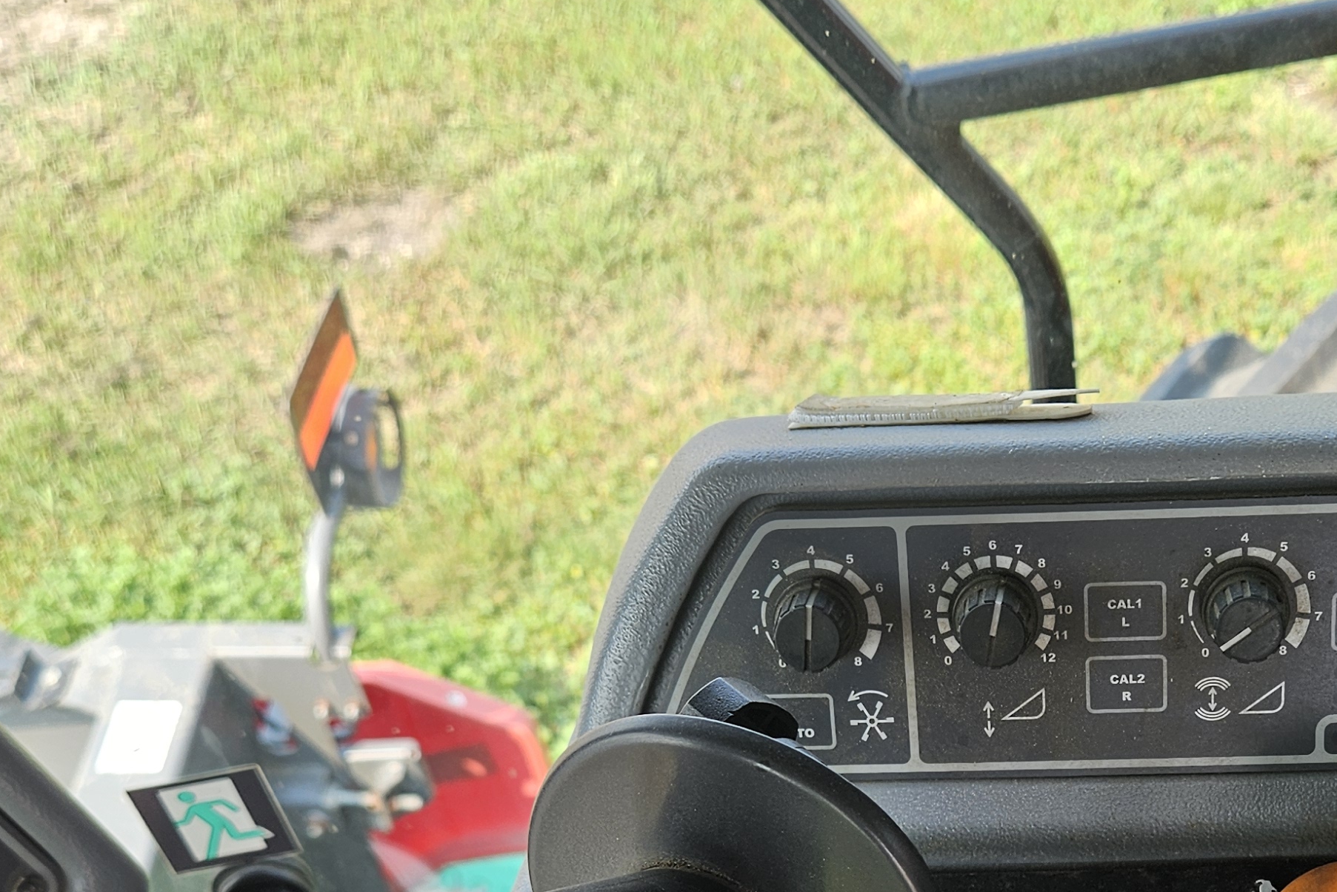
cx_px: 1084
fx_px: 1969
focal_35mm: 53
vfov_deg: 24.1
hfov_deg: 36.2
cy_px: 936
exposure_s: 1/196
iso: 25
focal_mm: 5.4
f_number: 1.8
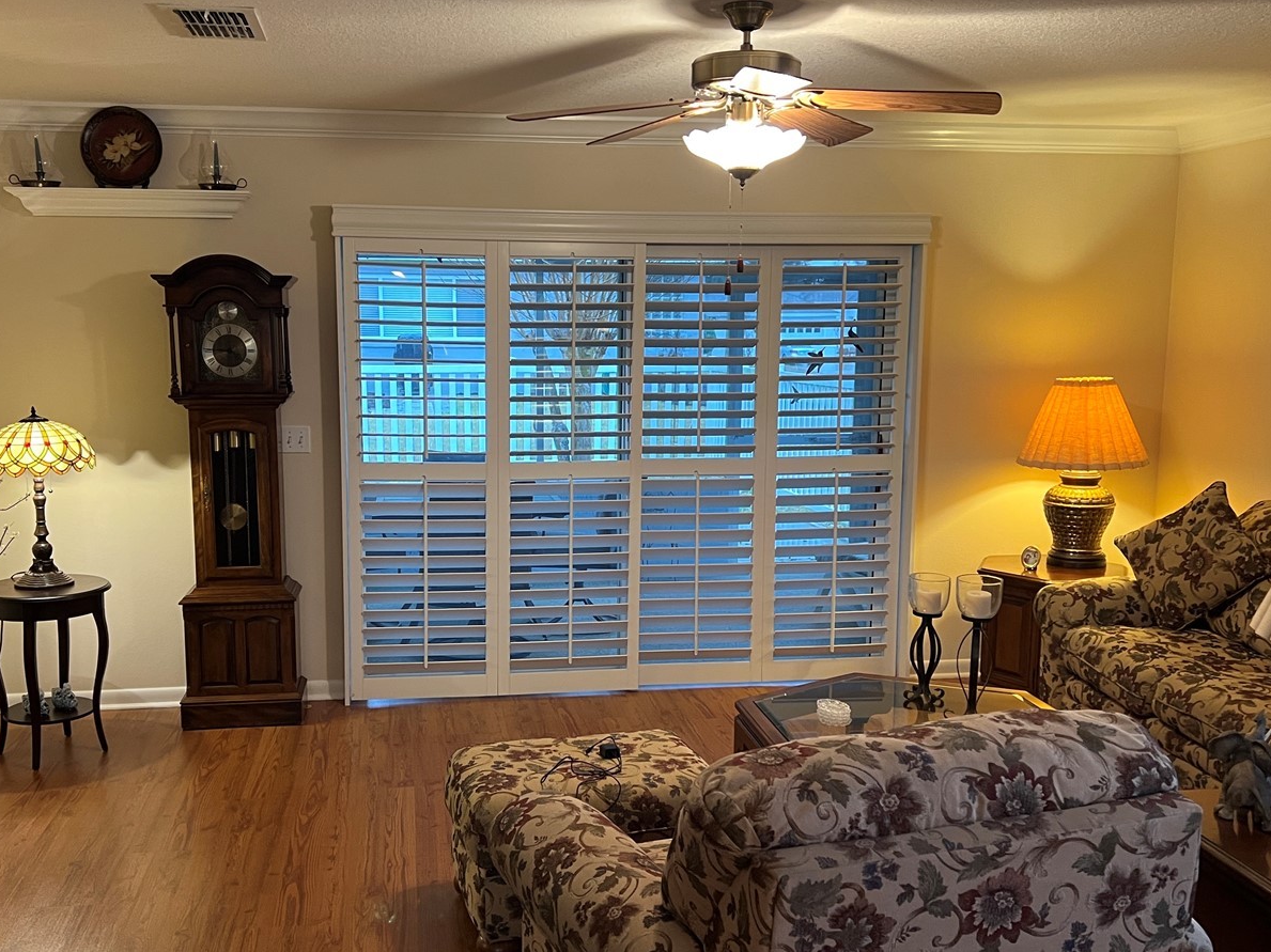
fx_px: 1285
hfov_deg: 52.5
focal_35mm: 35
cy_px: 517
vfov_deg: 40.6
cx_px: 569
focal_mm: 5.7
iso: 200
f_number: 1.5
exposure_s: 1/60
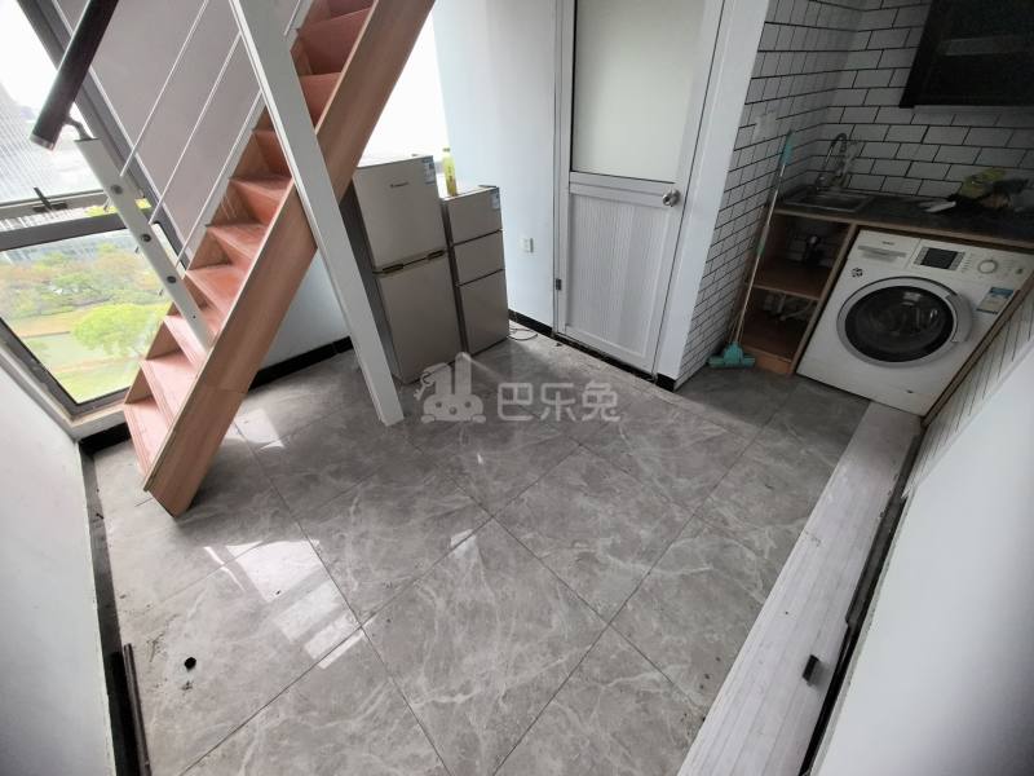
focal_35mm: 13
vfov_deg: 89.9
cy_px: 388
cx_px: 517
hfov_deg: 106.2
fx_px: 388
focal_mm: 1.95
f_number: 2.2
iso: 100
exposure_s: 1/100
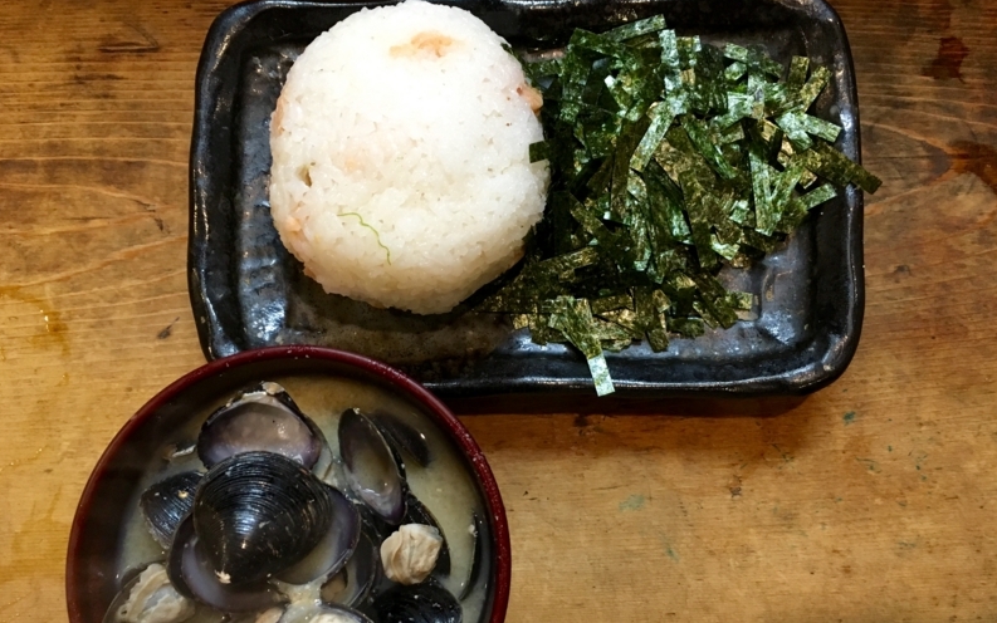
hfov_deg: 61.2
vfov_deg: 40.5
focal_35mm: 31
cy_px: 354
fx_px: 842
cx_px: 497
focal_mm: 4.15
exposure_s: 1/30
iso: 125
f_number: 2.2
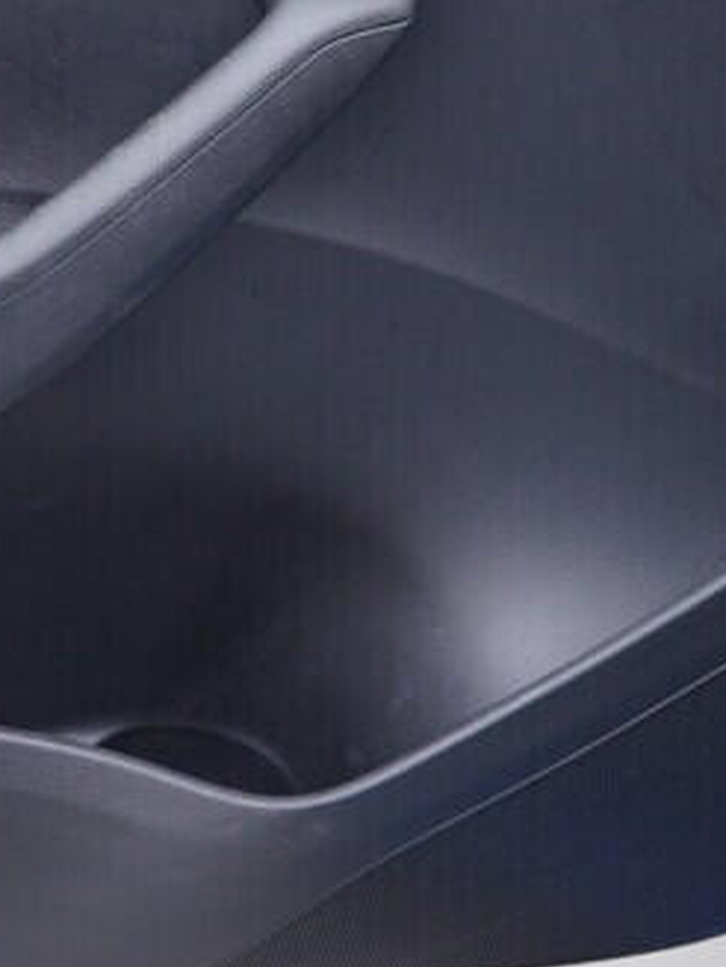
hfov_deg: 13.3
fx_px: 3020
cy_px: 172
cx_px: -183
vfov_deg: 18.0
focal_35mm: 108
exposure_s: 1/40
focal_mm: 24
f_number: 2.8
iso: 125
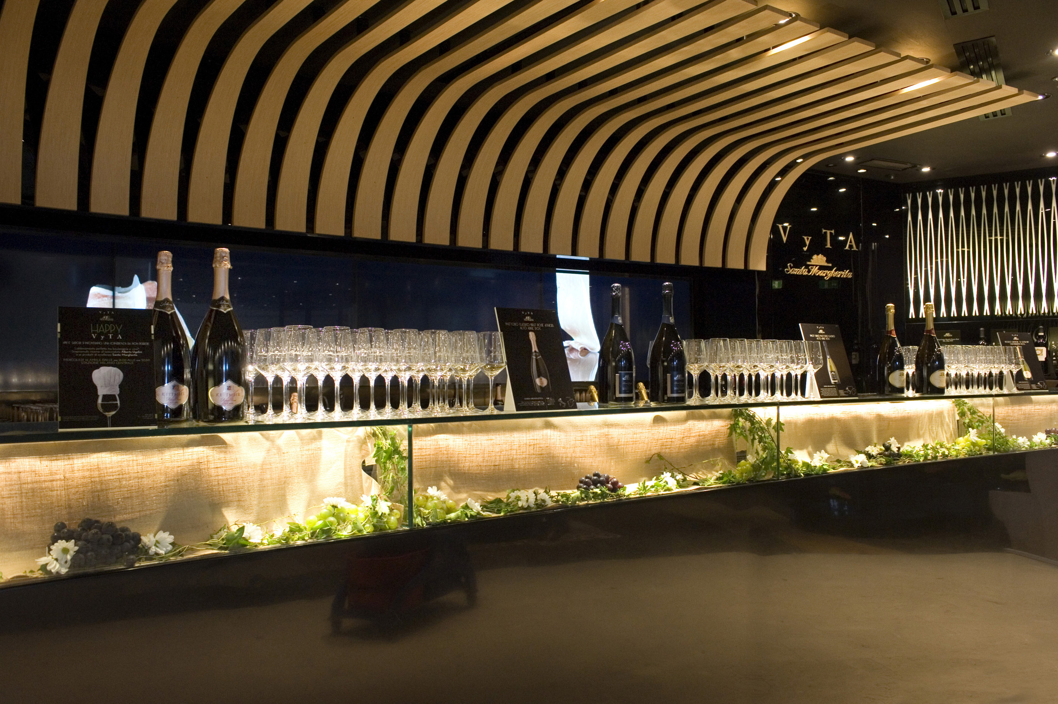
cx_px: 529
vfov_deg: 46.4
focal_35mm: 28
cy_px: 352
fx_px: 822
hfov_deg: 65.5
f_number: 7.1
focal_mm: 28
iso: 2500
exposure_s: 1/80
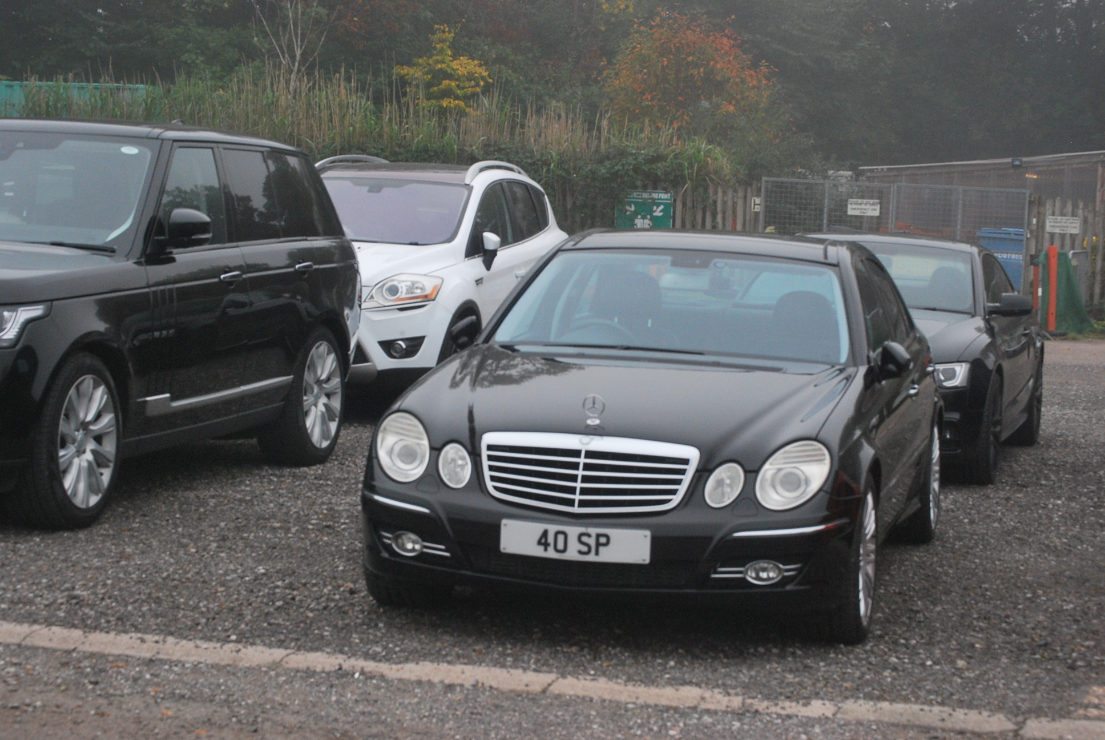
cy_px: 370
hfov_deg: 24.6
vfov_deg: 16.6
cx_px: 552
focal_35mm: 82
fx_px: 2535
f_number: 9
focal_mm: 55
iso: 800
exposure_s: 1/320
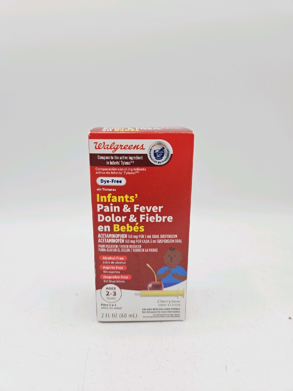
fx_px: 260
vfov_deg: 73.9
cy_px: 196
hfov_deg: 58.9
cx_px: 146
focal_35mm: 23
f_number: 1.8
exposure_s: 1/345
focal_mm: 5.4
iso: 25
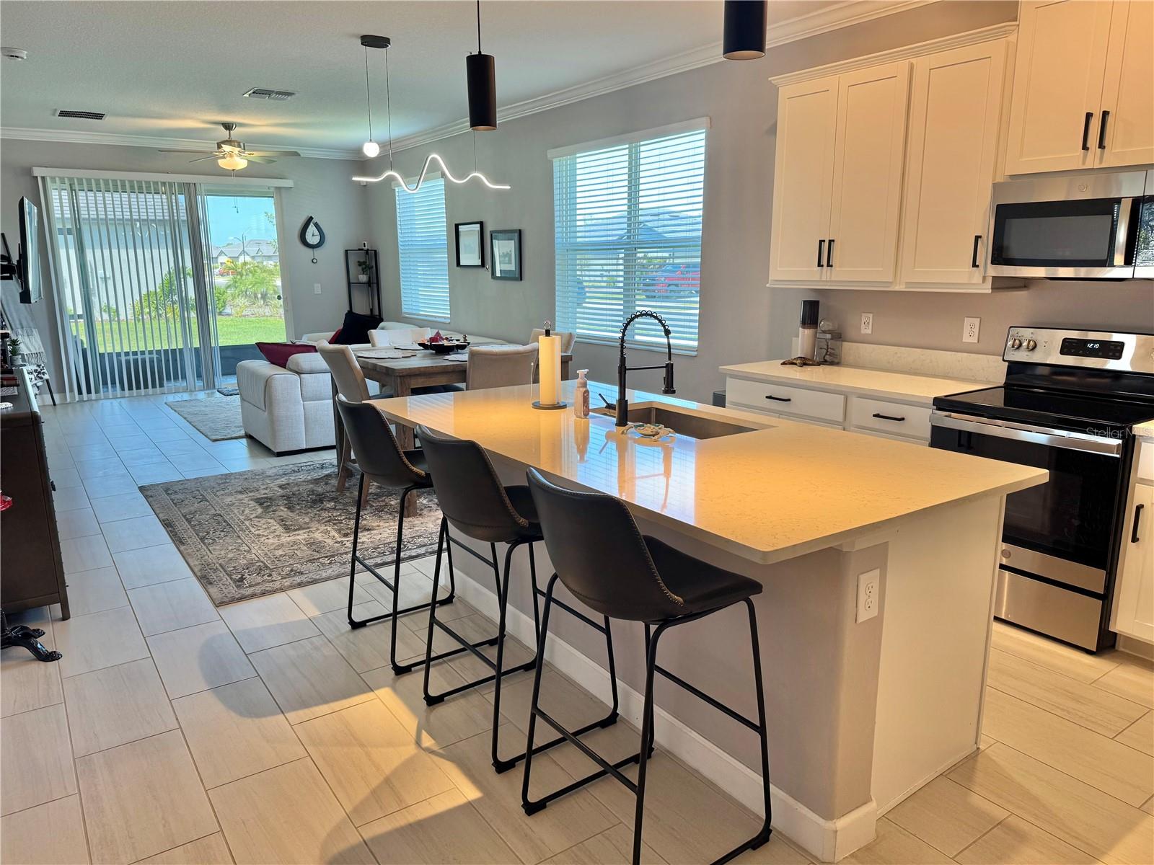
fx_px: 800
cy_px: 432
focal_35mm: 24
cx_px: 577
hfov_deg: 71.6
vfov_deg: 56.8
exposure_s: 1/120
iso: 80
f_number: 1.78
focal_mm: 6.76
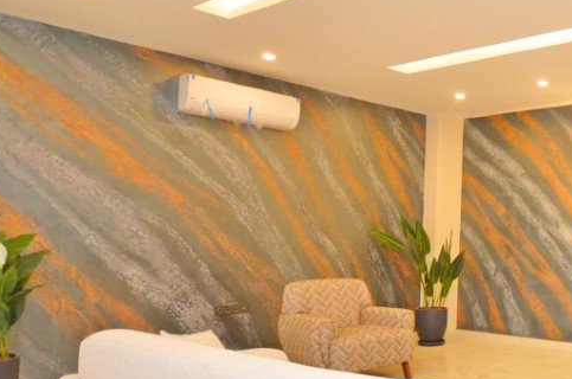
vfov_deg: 36.7
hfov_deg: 43.0
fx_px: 571
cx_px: 612
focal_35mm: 36
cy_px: 195
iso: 800
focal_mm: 10
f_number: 4
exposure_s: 1/60
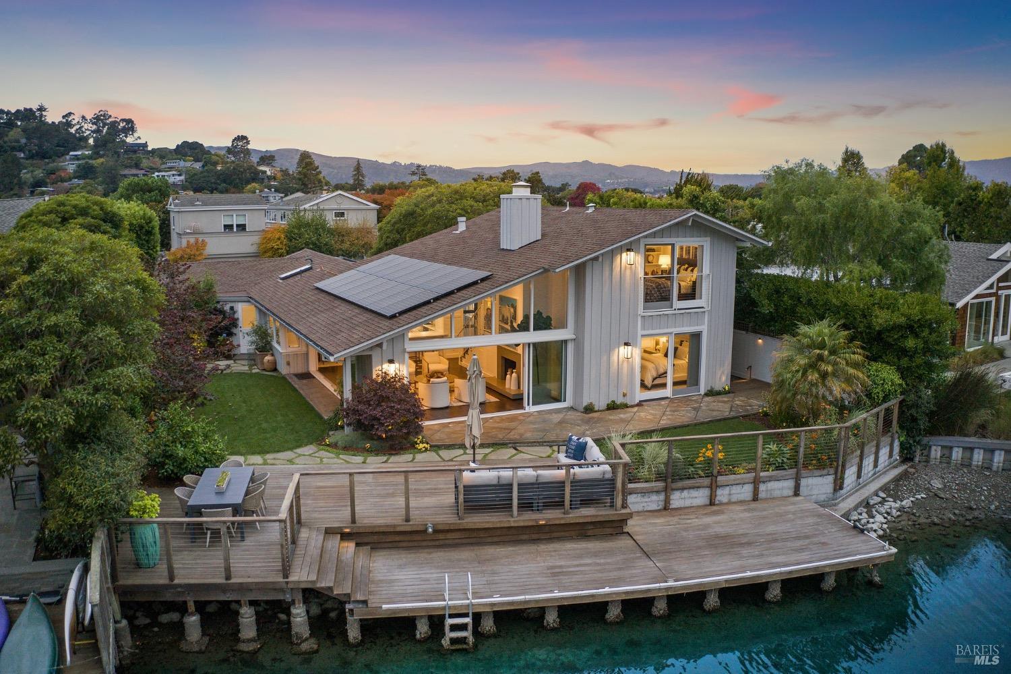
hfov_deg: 65.5
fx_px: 786
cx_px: 506
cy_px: 337
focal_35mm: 28
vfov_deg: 46.4
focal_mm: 10.26
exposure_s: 1/60
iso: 400
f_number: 2.8
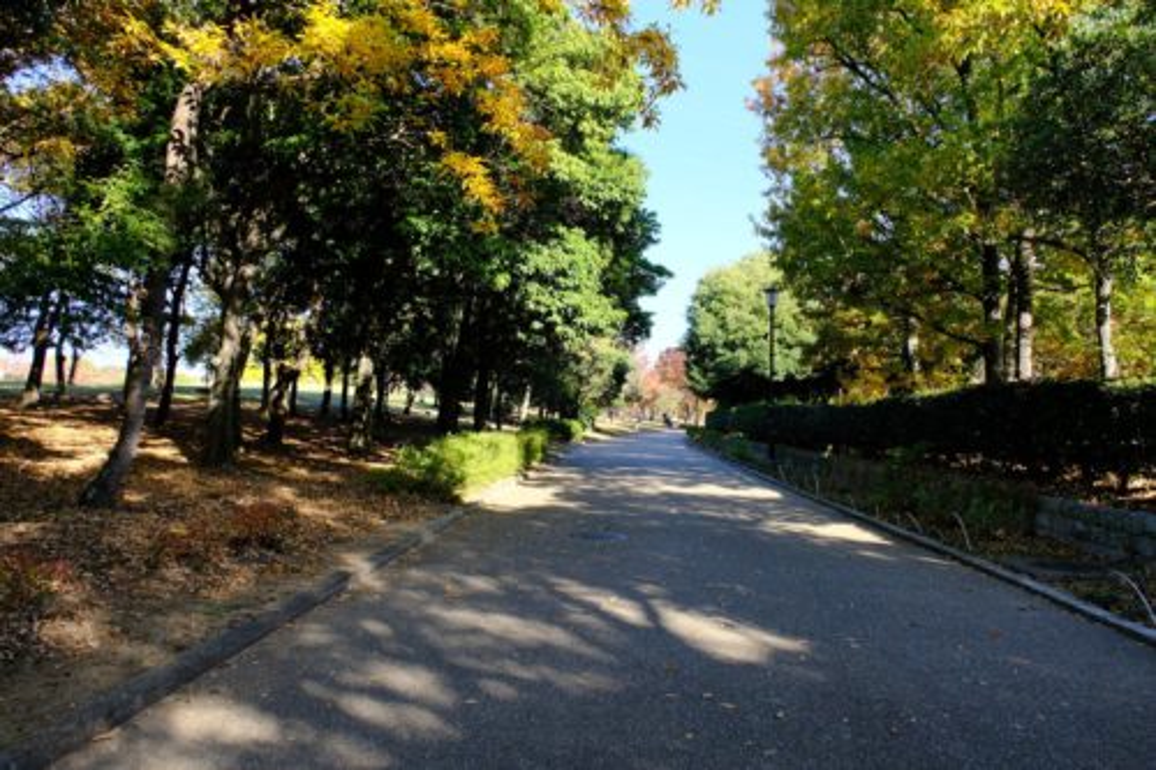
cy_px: 385
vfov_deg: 47.9
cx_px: 578
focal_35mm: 27
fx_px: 867
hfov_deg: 67.4
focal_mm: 18
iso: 320
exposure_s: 1/200
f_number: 5.6
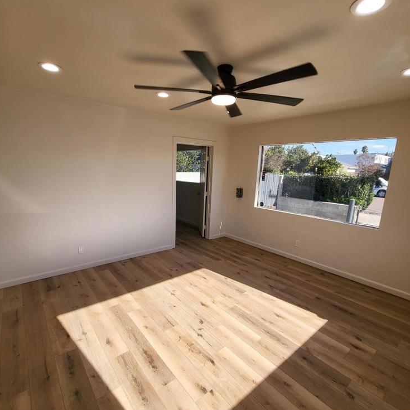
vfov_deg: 87.2
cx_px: 199
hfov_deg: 87.4
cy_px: 222
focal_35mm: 16
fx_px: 214
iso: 32
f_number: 2.2
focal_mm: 1.74
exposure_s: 1/120
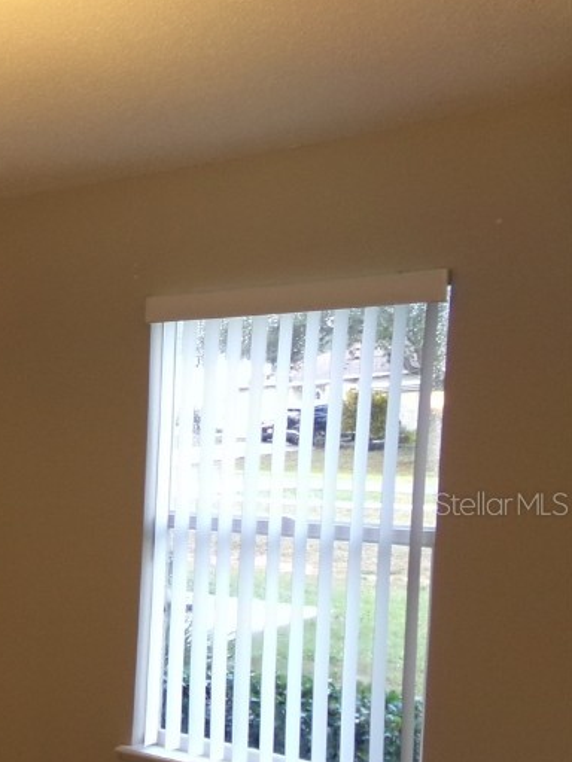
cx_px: -188
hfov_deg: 25.6
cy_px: 503
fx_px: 1058
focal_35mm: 48
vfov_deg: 39.2
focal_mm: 4.3
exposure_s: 1/34
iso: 200
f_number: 3.7
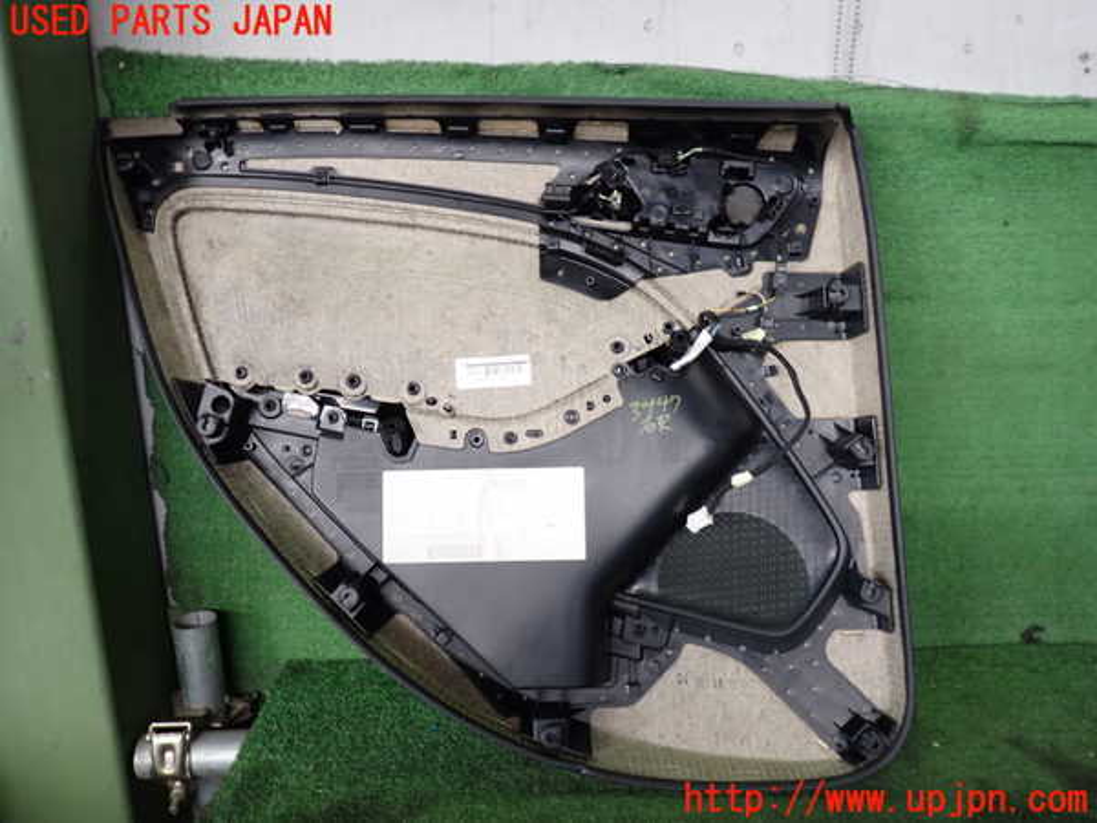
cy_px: 412
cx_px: 548
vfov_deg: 54.9
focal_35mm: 25
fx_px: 792
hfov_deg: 69.4
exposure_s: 1/80
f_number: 2
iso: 200
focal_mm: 4.5
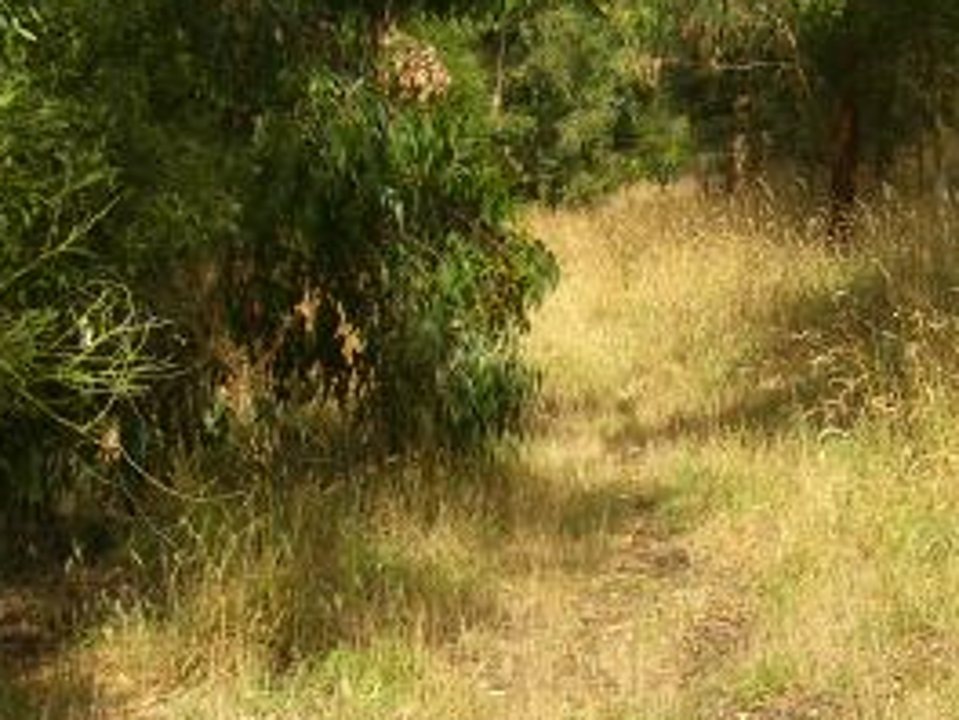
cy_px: 476
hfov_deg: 20.9
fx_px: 2549
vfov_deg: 16.0
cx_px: 854
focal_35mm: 92
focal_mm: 7.9
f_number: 4
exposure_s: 1/200
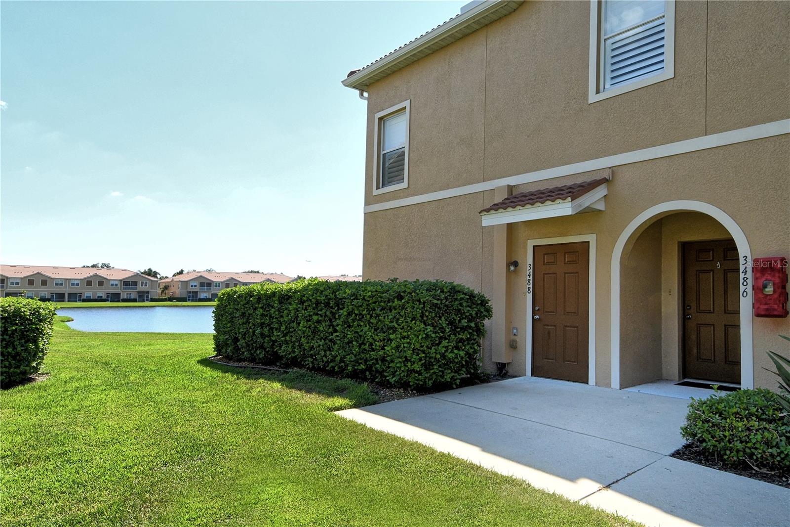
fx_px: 483
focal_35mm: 22
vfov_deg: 57.2
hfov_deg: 78.6
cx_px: 395
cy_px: 264
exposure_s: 1/250
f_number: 16
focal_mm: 15
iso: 640
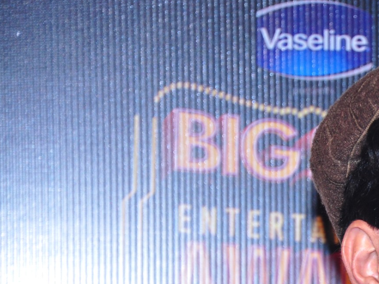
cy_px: 309
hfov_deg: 4.7
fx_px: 4580
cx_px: 521
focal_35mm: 418
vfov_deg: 3.5
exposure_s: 1/125
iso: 500
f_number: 6.3
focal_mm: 105
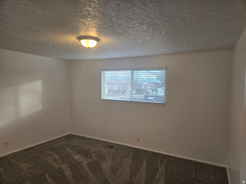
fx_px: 163
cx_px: 123
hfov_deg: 73.9
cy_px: 92
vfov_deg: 58.9
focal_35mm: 23
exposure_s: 1/120
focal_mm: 5.4
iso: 80
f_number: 1.8
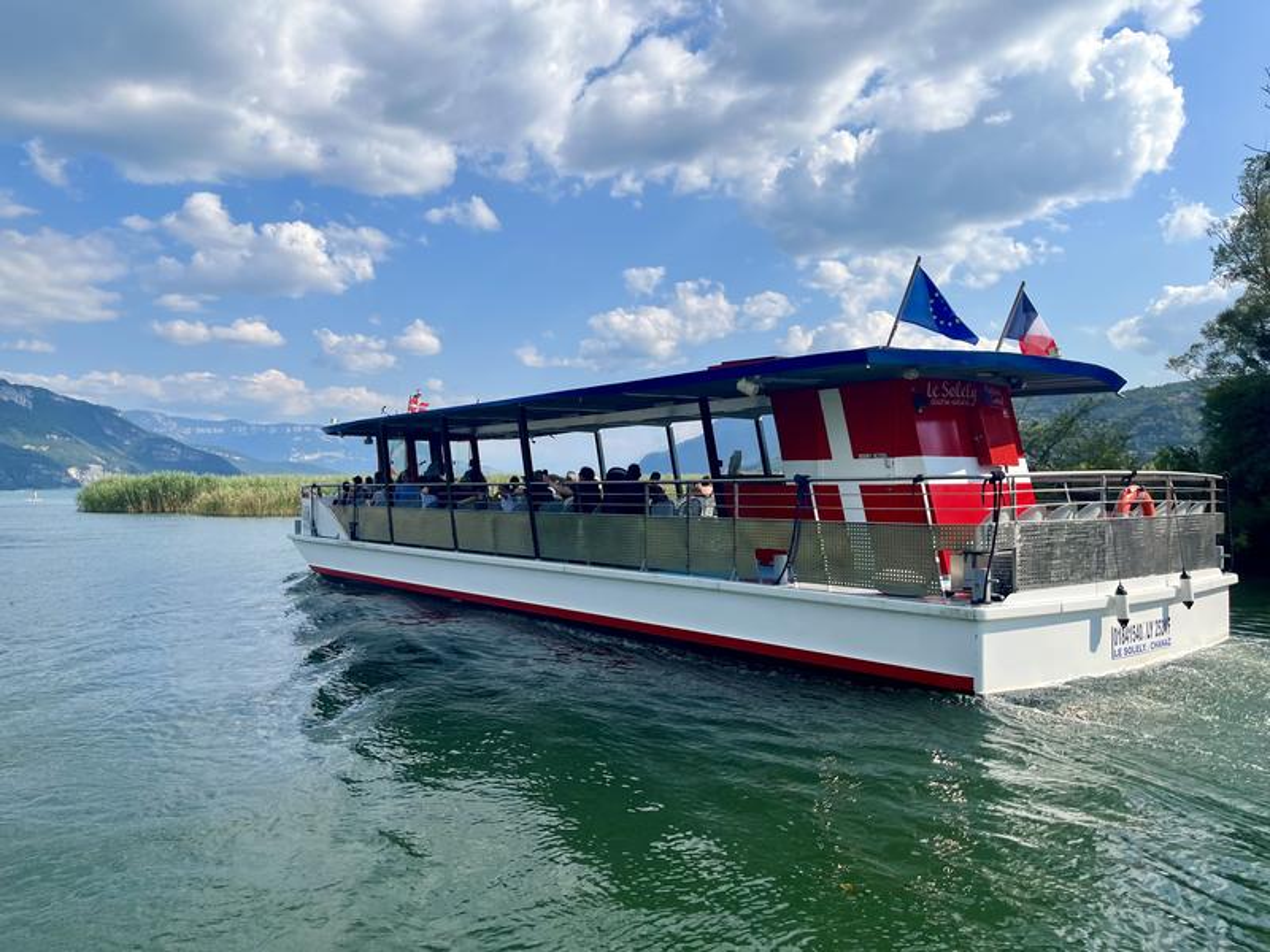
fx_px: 954
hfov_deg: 67.3
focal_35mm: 26
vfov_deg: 53.1
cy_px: 476
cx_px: 635
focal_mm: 5.1
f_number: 1.6
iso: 50
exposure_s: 1/3876
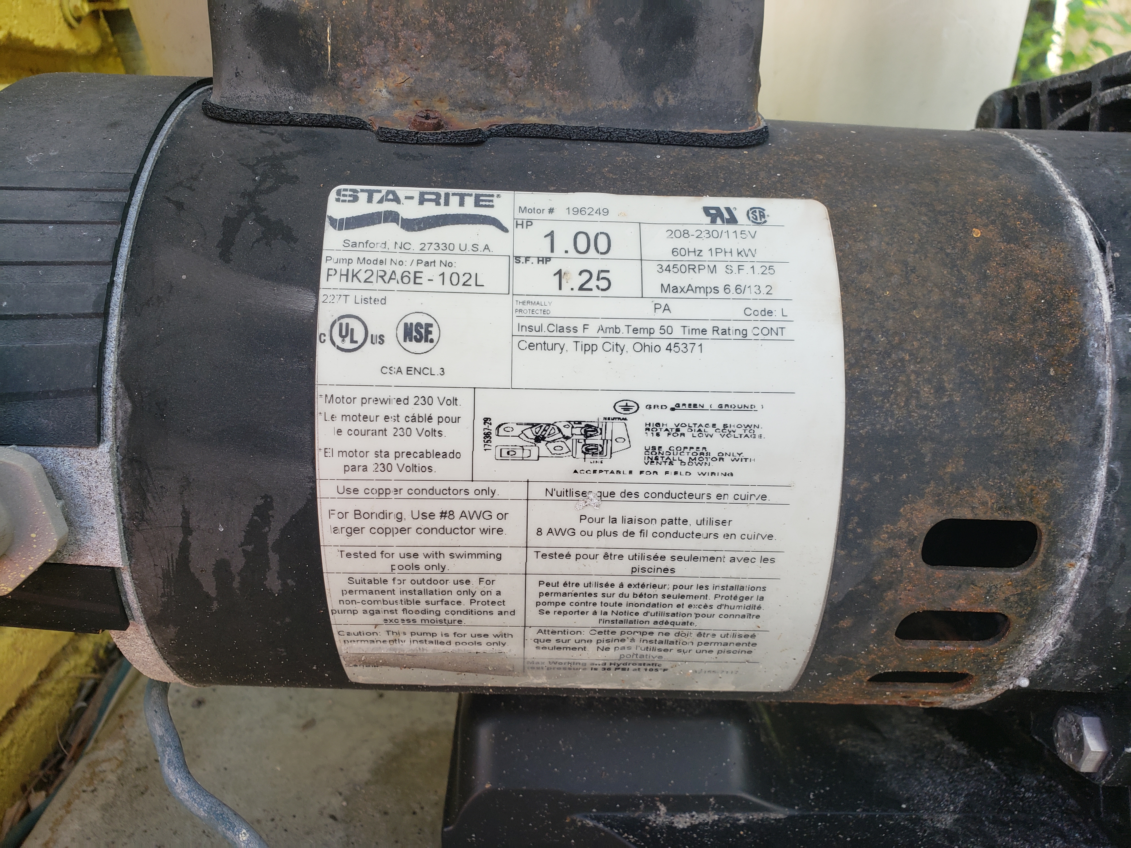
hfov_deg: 67.3
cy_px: 424
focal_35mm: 26
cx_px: 566
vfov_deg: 53.1
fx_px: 849
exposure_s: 1/100
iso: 50
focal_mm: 4.3
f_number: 2.4
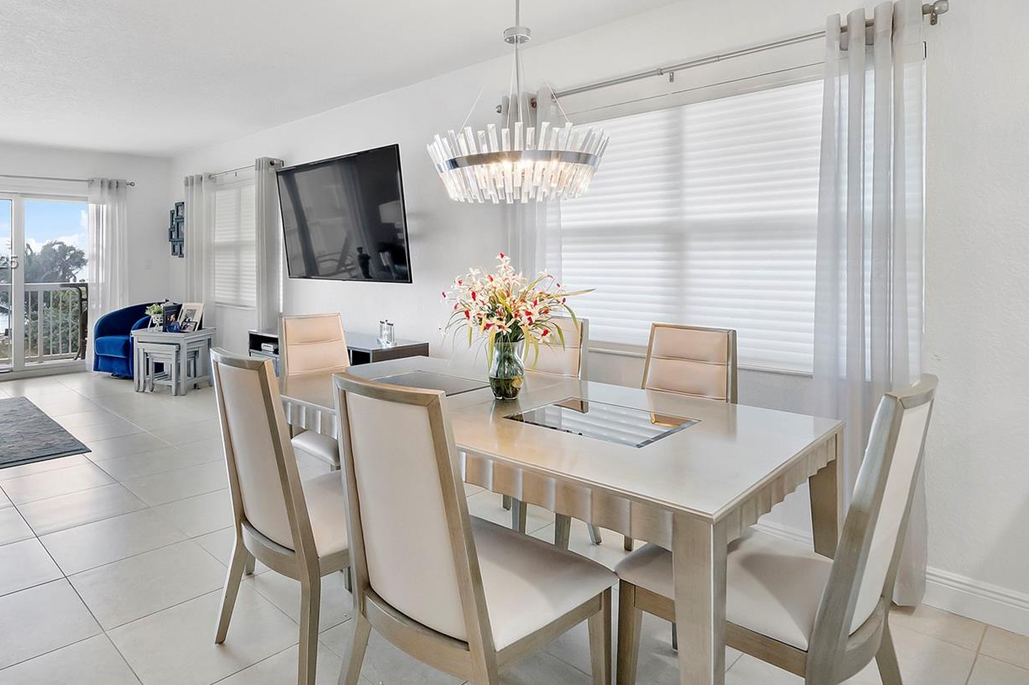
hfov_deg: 80.5
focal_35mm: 21
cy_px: 263
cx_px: 423
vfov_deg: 58.8
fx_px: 600
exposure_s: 1/640
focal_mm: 16
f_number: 4
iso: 1600
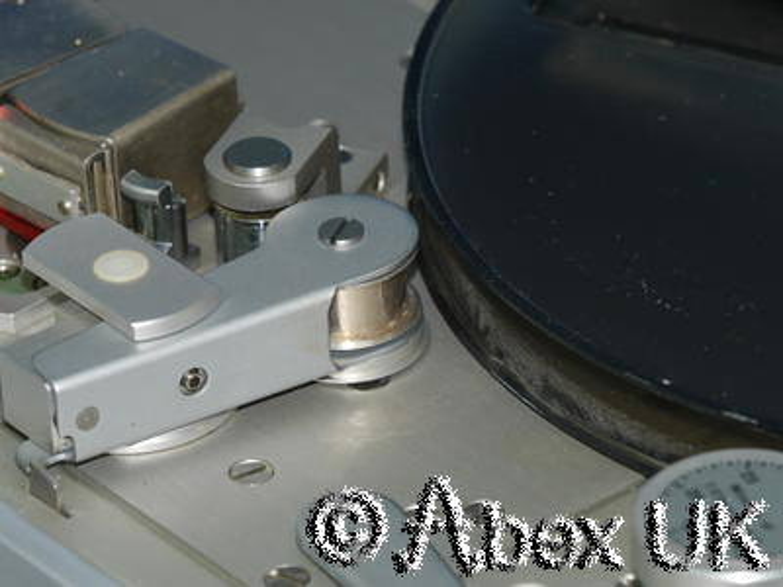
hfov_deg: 7.1
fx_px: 6333
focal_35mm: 280
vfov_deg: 5.3
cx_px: 392
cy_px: 294
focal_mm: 140
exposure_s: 1/60
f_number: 11
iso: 400
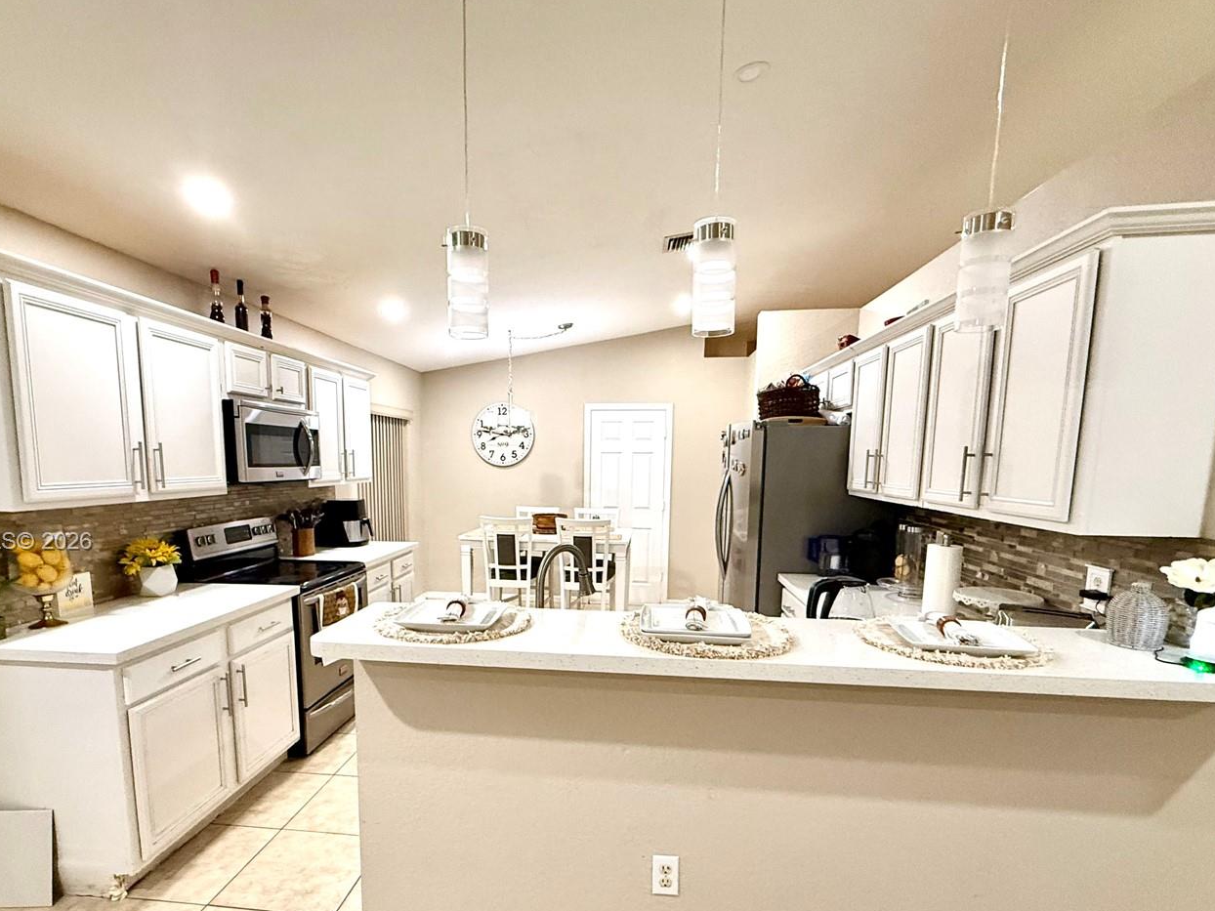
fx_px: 632
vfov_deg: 70.9
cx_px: 569
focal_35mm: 18
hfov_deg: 87.6
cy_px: 543
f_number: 2.2
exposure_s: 1/60
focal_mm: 2.22
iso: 400
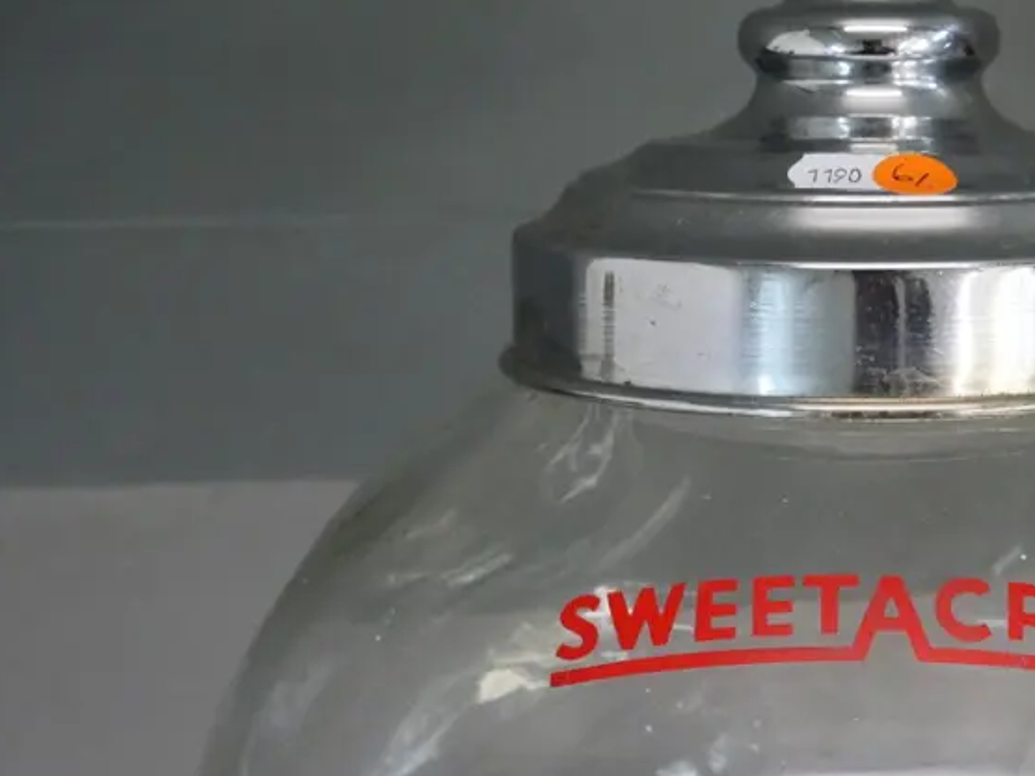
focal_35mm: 81
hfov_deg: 23.6
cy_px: 642
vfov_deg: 18.0
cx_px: 884
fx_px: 2422
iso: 3200
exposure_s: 1/160
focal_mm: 22
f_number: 5.6
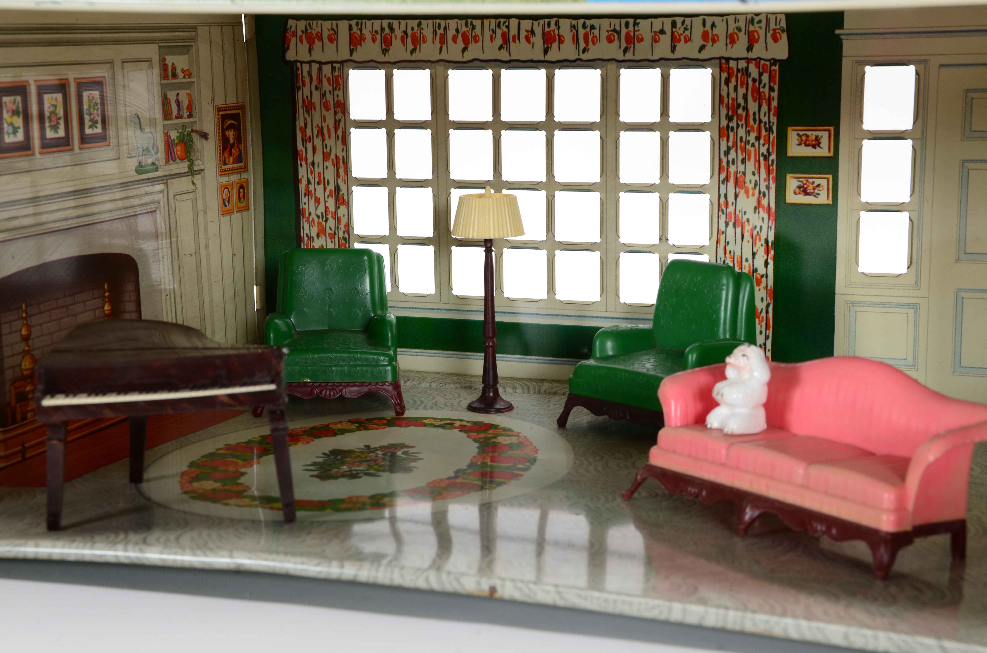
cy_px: 326
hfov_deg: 29.9
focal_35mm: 68
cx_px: 494
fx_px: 1847
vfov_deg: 20.1
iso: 200
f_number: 13
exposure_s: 1/160
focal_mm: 45
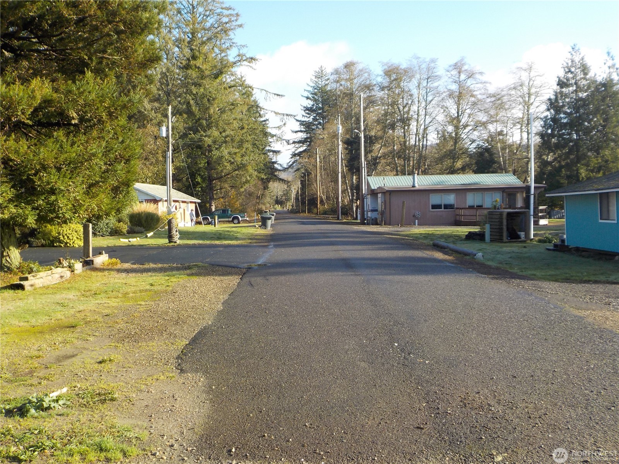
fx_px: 680
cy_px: 232
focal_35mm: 38
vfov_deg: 37.7
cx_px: 310
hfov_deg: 49.0
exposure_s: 1/400
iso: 125
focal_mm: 5.2
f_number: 3.7
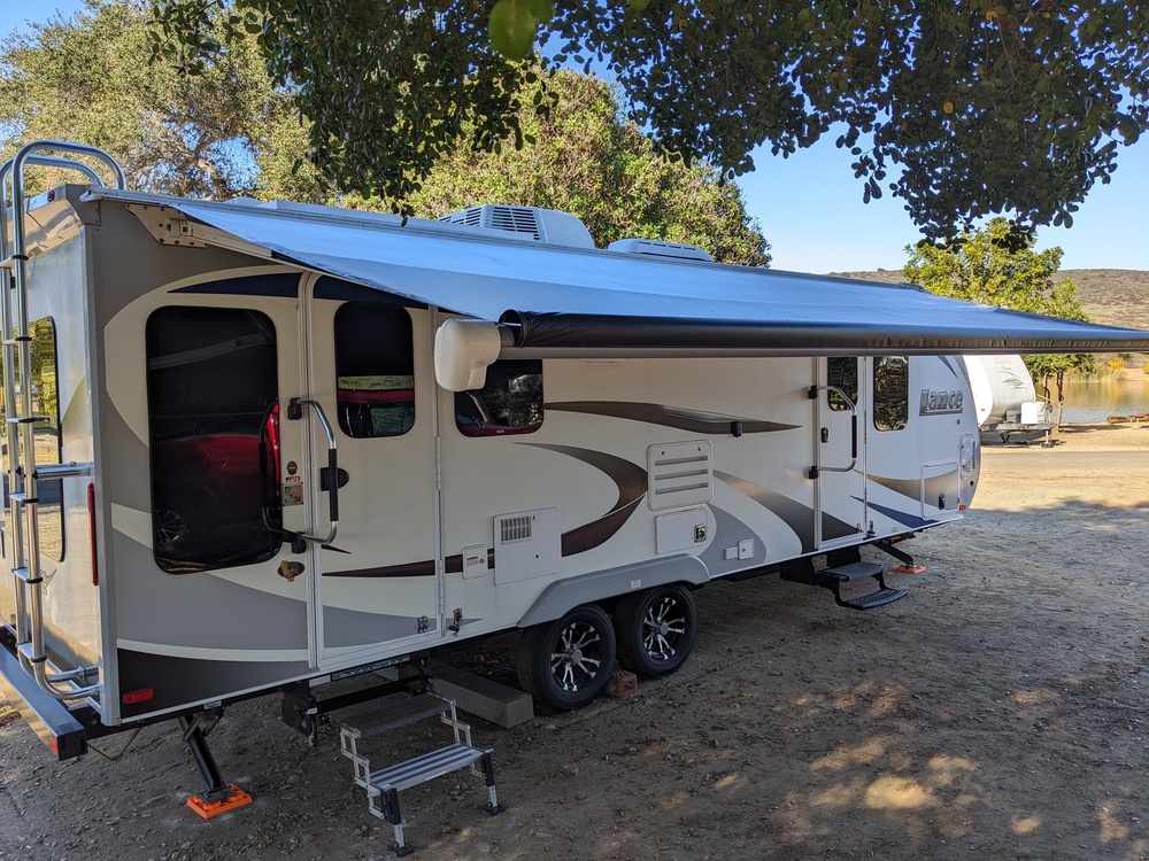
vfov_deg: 51.4
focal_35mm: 27
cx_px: 574
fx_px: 896
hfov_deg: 65.3
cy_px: 430
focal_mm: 4.38
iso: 40
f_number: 1.73
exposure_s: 1/1232
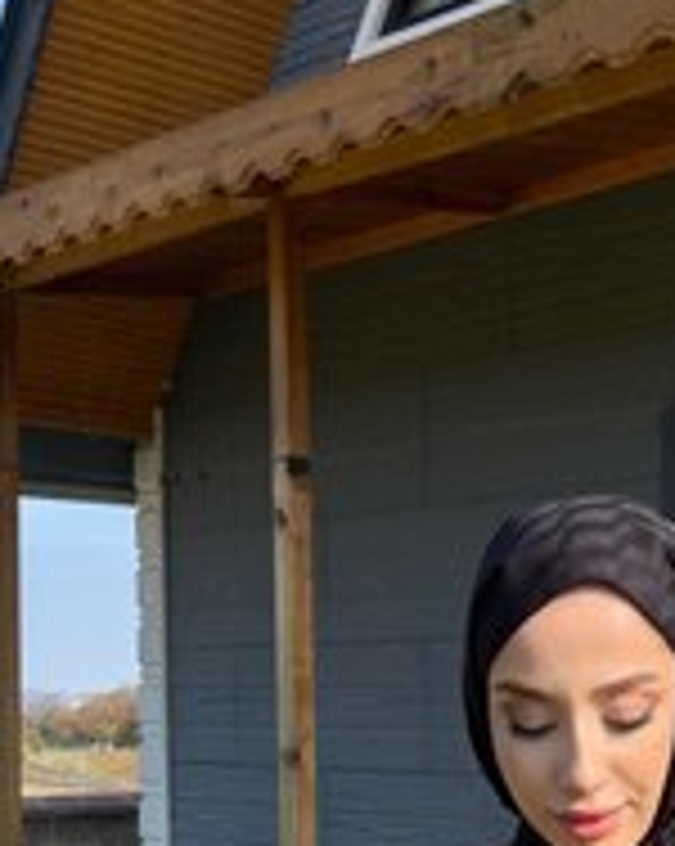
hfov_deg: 27.2
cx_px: 585
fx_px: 1351
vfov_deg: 32.2
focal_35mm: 54
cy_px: 832
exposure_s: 1/2193
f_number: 1.6
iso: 50
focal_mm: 5.96
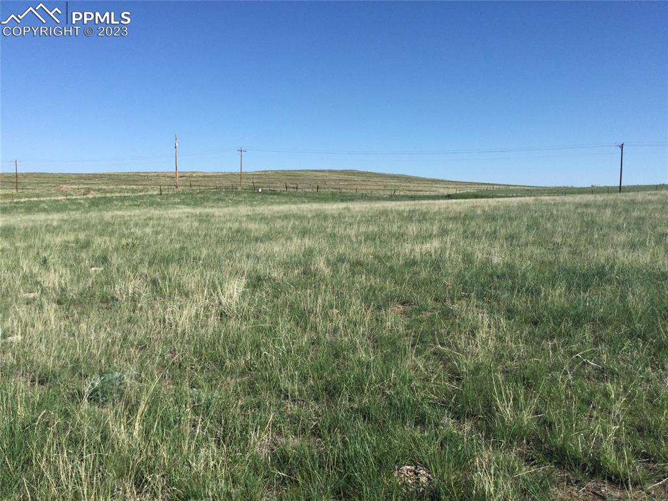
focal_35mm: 31
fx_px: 598
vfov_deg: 45.4
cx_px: 334
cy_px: 250
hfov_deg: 58.4
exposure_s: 1/1381
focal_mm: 3.3
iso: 25
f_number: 2.4
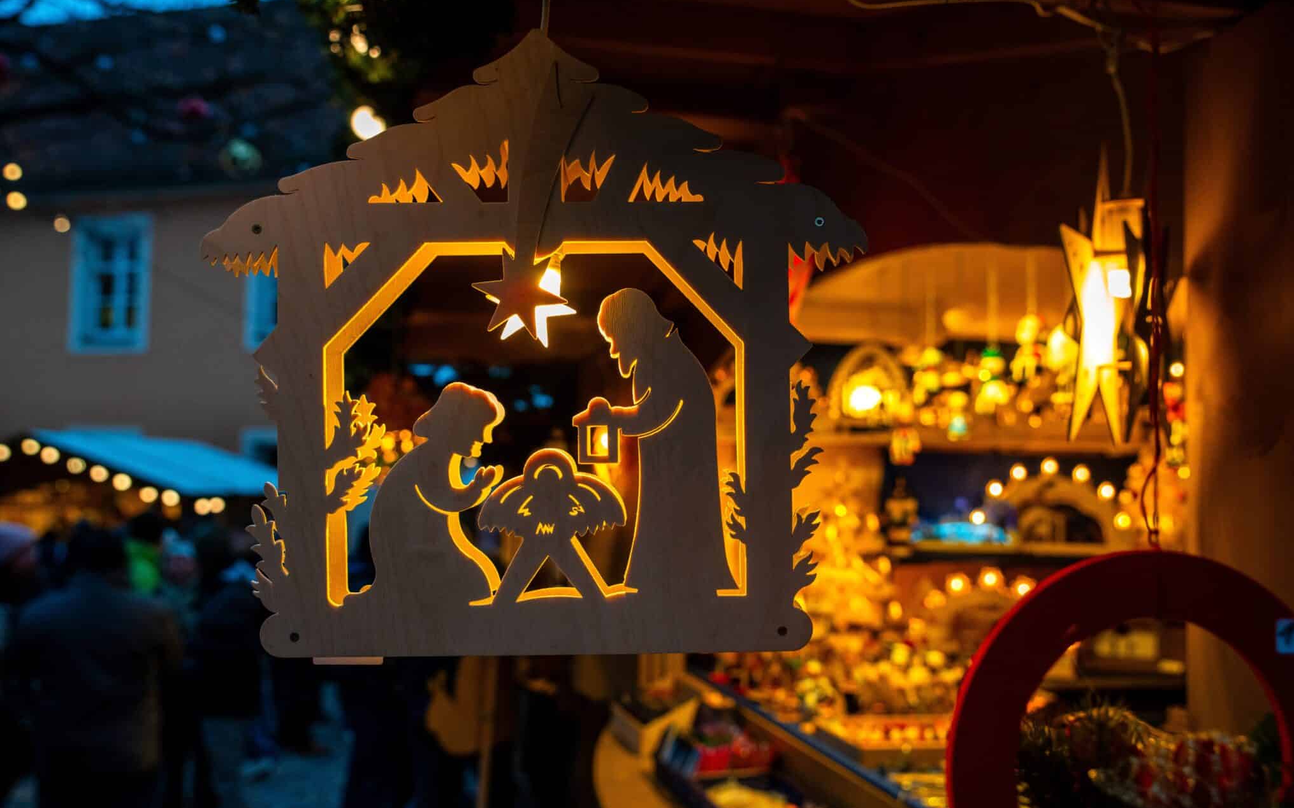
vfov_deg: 35.3
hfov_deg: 54.0
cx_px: 642
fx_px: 1269
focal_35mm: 36
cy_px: 412
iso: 2000
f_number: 4.5
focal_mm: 35
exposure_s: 1/60
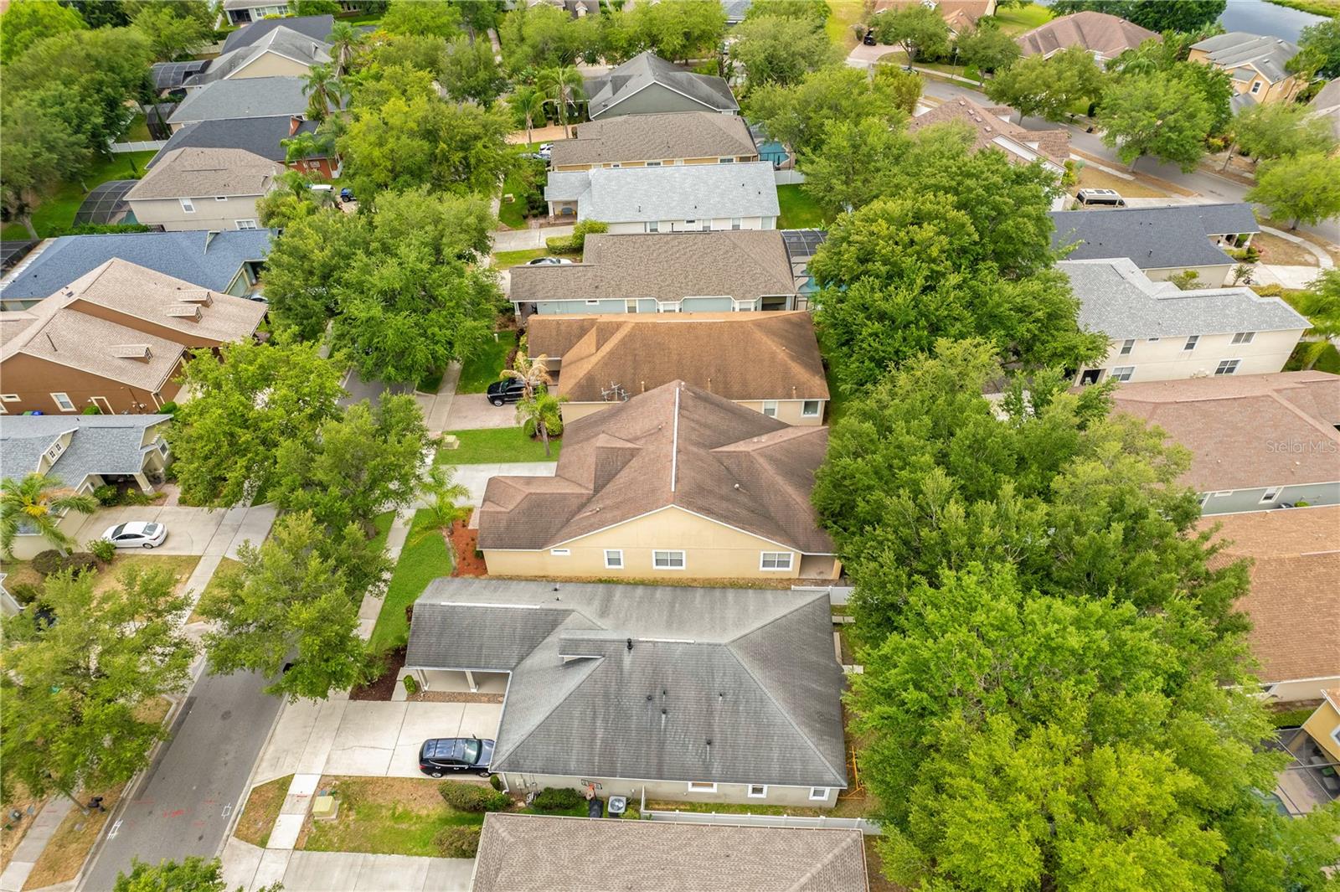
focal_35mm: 22
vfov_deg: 57.2
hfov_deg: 78.6
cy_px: 446
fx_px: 818
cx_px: 670
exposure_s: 1/400
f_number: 2.8
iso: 100
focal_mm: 8.38
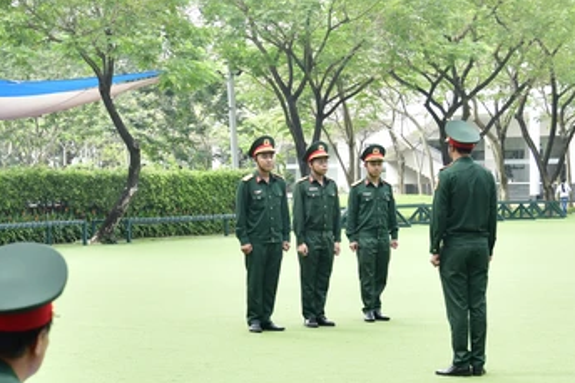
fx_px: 1485
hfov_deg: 21.7
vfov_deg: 14.7
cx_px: 131
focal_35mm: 93
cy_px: 228
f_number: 5
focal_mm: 40
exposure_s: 1/320
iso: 500
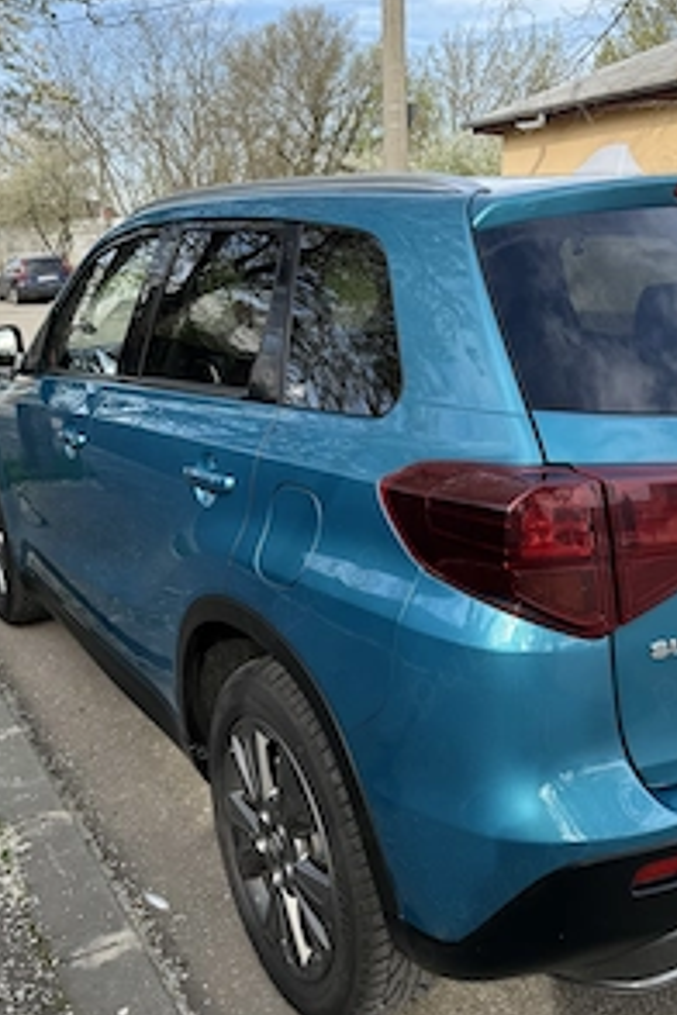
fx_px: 959
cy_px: 418
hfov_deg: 38.8
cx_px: 394
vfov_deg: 55.5
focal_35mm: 34
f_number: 1.78
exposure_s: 1/1727
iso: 100
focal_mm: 6.76
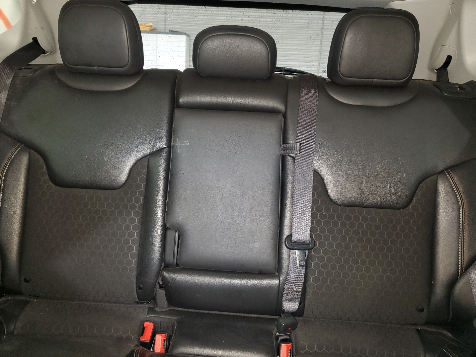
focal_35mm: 29
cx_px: 234
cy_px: 164
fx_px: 399
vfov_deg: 48.2
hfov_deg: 61.6
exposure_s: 1/13
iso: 134
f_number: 1.5
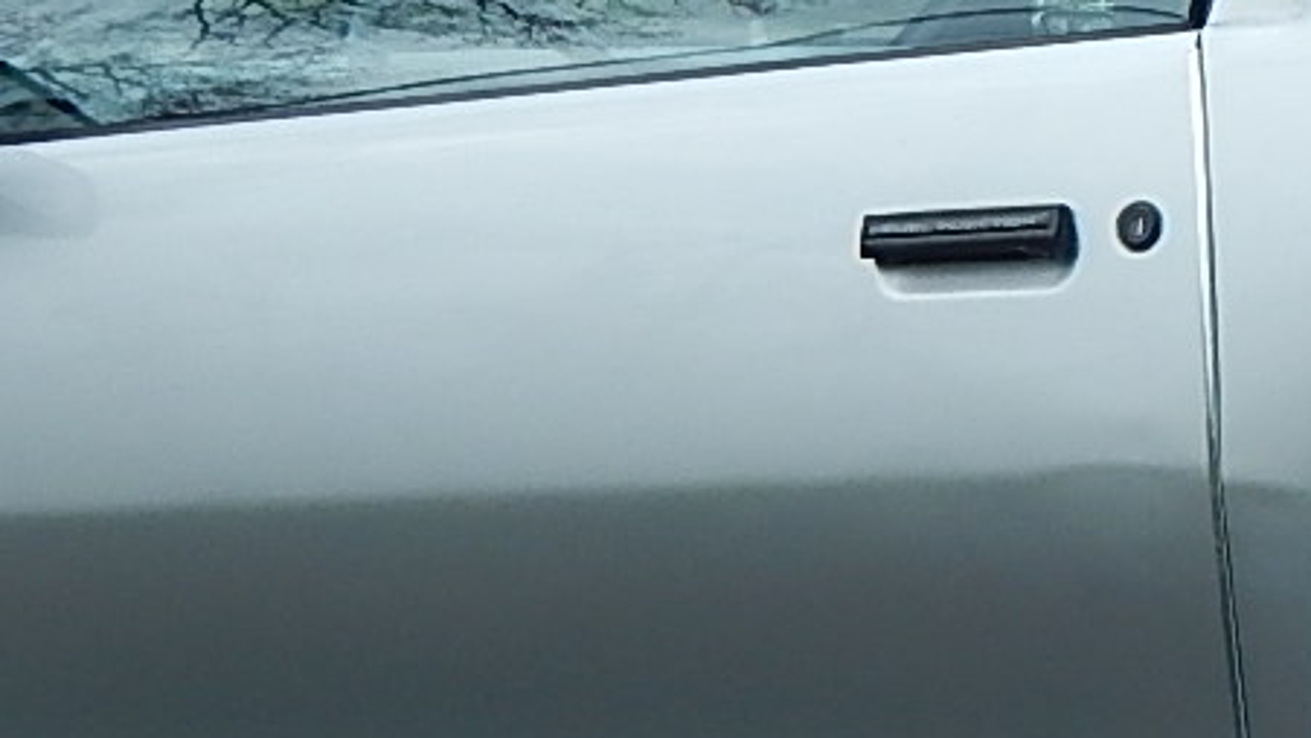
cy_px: 535
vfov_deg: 14.2
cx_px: 2000
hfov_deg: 21.0
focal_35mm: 85
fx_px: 2956
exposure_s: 1/800
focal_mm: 4
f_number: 3
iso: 125
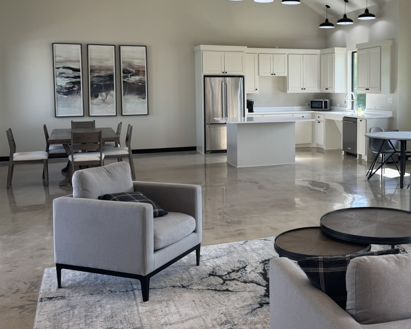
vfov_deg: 36.2
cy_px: 115
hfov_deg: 43.6
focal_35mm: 41
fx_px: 499
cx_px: 299
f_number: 1.78
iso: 64
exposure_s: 1/207
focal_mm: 6.76
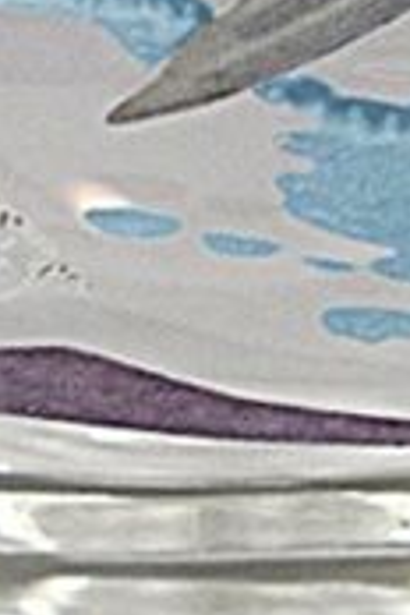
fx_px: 7055
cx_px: 260
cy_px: 187
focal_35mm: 413
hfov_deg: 3.3
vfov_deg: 5.0
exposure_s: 1/125
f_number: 5.6
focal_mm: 48
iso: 400
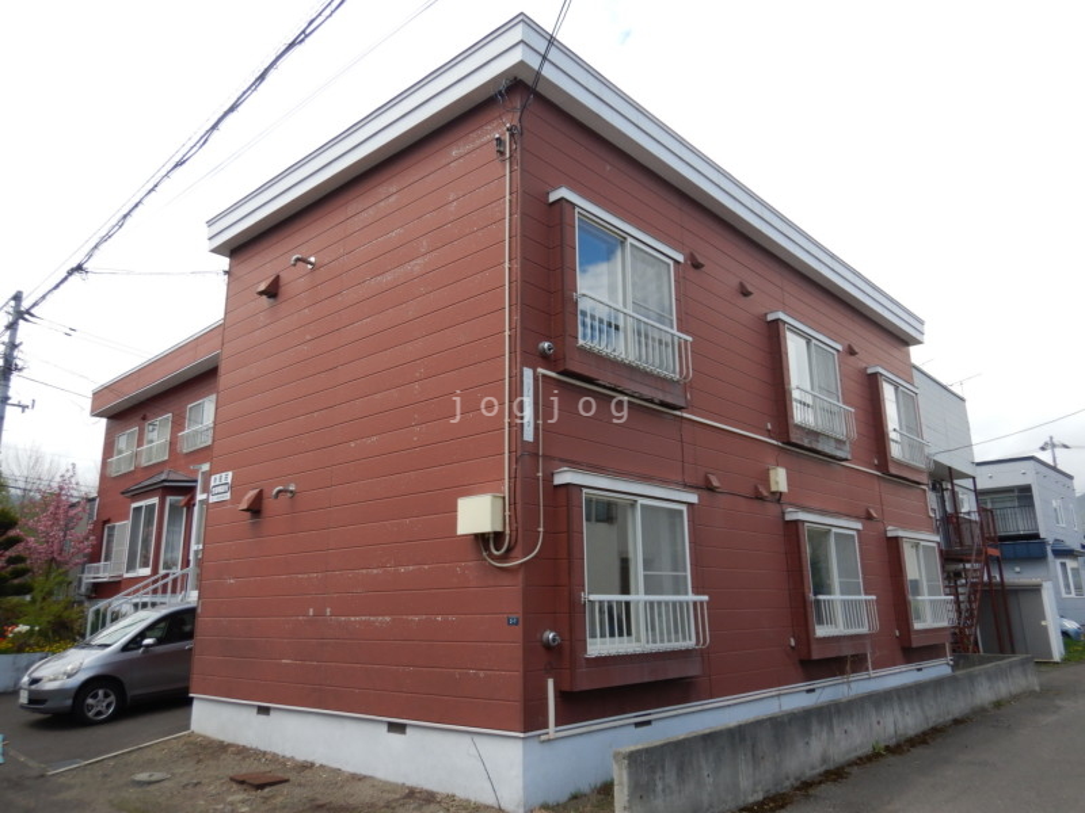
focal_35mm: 24
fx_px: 752
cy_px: 406
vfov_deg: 56.8
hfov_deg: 71.6
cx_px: 542
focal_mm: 4.3
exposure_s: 1/1250
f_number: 2.8
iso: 125
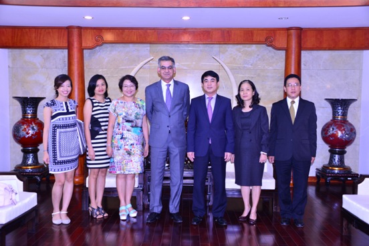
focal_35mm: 38
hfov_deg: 50.7
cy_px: 123
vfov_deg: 35.1
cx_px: 184
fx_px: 389
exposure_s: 1/125
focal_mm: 38
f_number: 6.3
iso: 1600
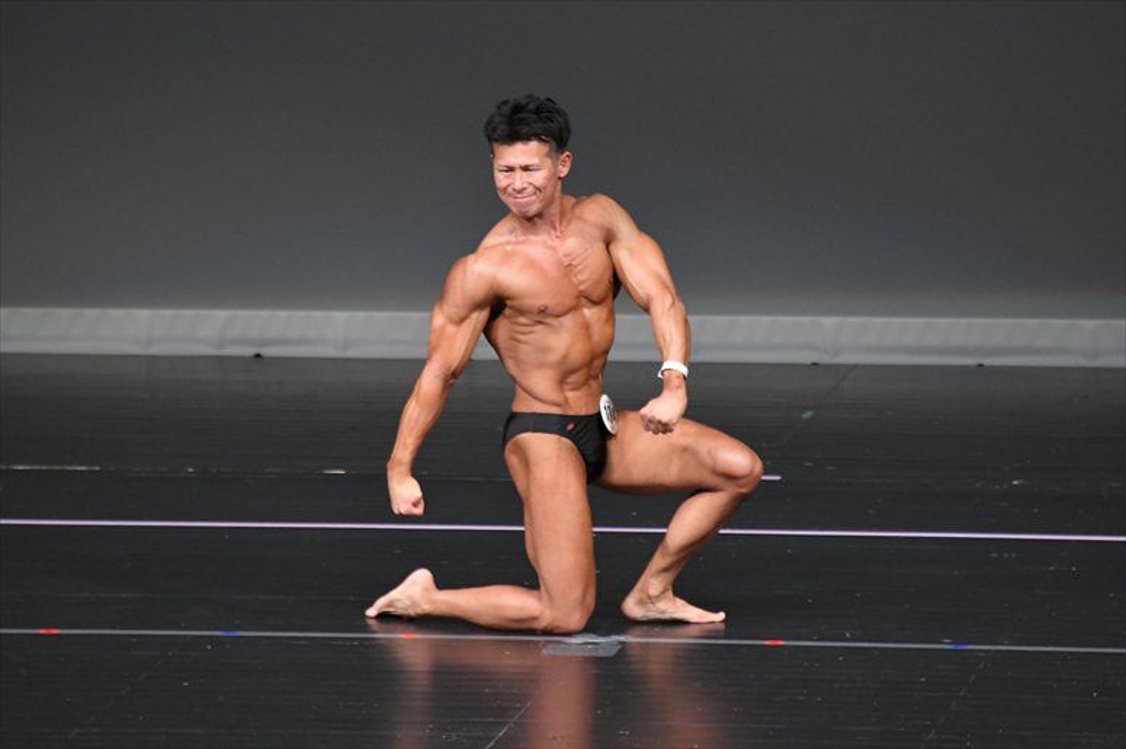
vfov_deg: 3.1
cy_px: 374
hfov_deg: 4.6
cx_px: 563
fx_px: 14068
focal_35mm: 450
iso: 4000
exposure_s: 1/400
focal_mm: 300
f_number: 5.6
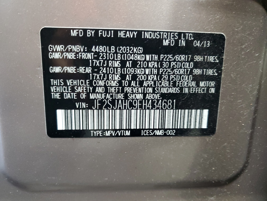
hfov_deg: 67.3
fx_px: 201
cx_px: 134
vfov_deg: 53.1
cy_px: 100
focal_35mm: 26
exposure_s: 1/24
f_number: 1.5
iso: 310
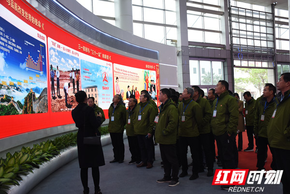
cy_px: 97
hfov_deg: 49.6
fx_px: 314
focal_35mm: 39
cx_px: 145
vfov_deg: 34.2
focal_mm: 26
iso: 800
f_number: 3.8
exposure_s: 1/50
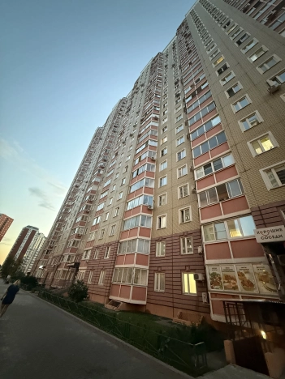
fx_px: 154
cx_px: 142
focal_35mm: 14
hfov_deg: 85.7
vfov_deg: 102.1
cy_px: 190
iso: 800
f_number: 2.2
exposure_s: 1/50
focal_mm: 2.22
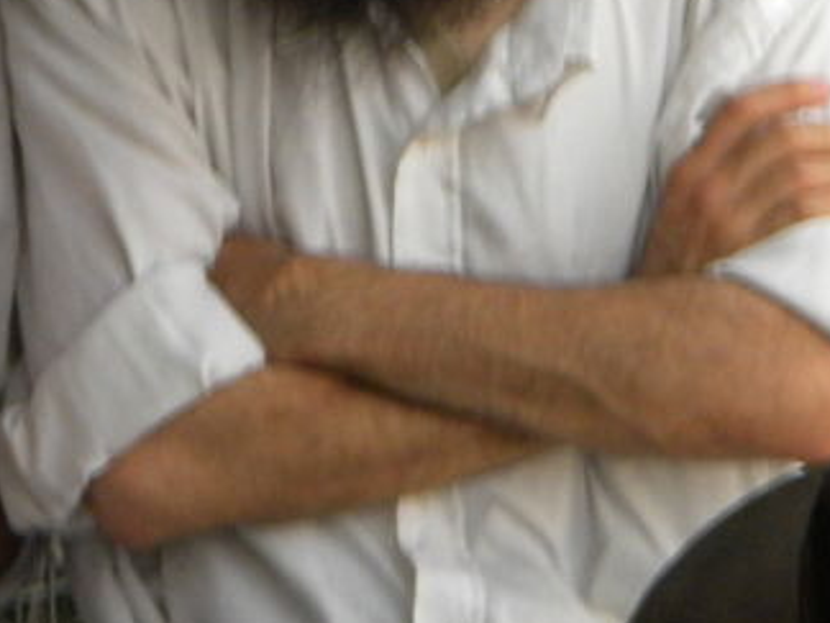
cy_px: 3
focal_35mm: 332
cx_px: 195
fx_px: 7960
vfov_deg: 4.5
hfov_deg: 6.0
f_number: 4.7
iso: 275
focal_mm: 19
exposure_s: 1/500
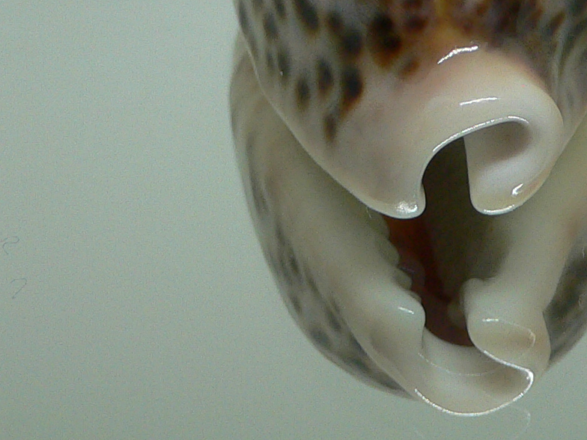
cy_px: -25
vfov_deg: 16.0
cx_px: 439
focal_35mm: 90
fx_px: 1526
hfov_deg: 21.6
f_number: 2.8
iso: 150
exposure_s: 1/60
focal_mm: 4.6
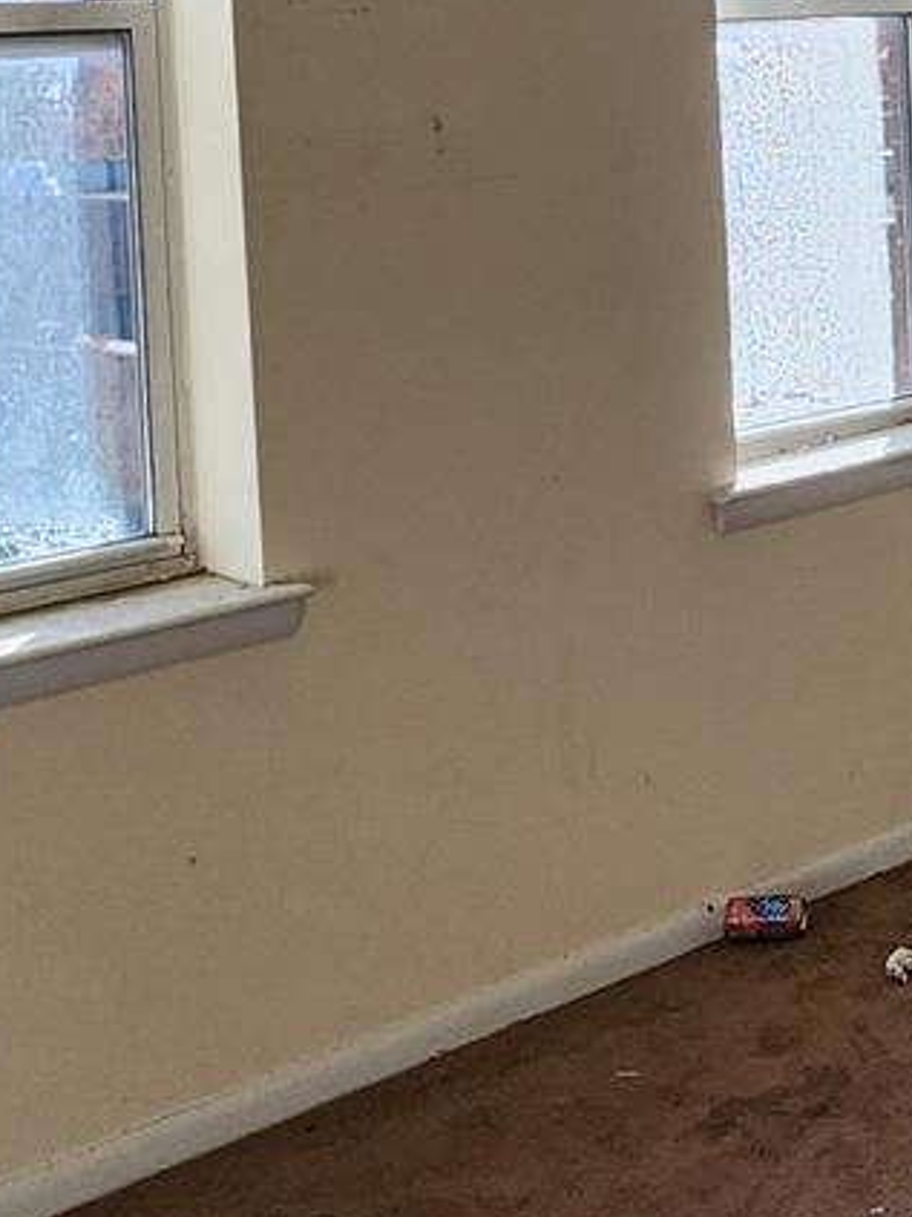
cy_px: 12
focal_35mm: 63
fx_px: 2214
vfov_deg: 28.9
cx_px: 1300
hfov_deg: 20.5
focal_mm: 2.2
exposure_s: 1/222
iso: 50
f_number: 2.2
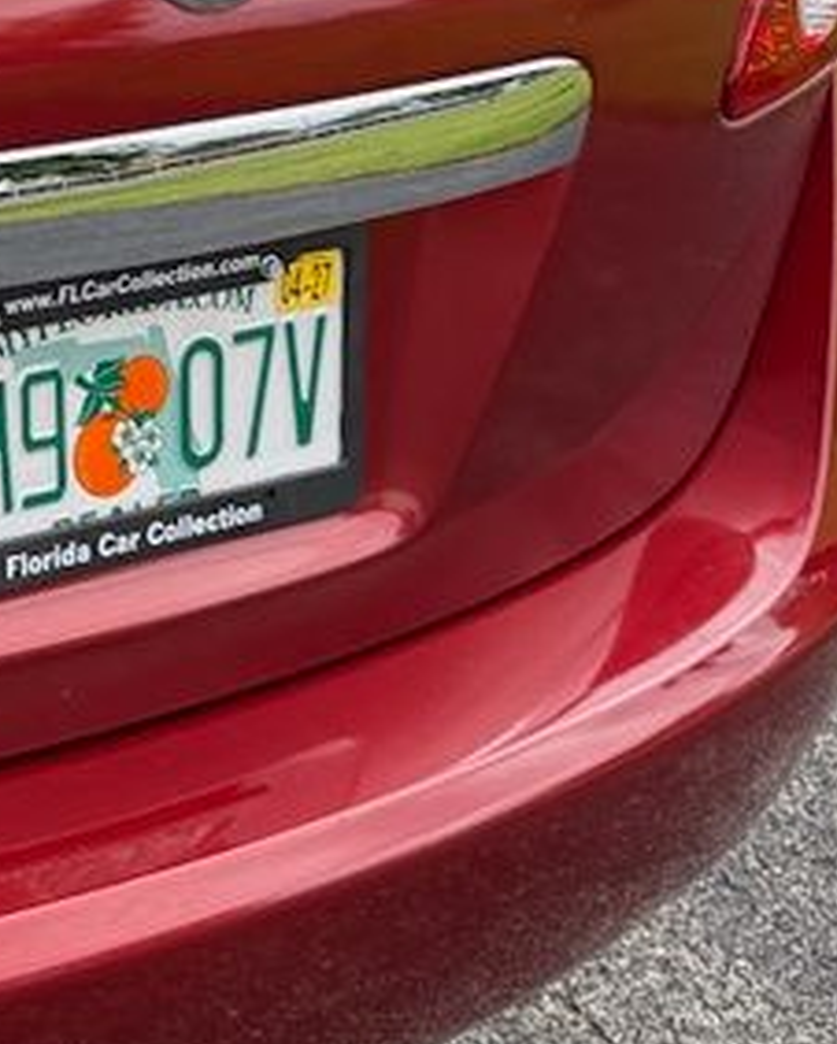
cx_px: -533
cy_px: 181
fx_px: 2629
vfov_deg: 22.1
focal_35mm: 85
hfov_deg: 16.1
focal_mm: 6.76
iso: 80
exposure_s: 1/728
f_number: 1.78
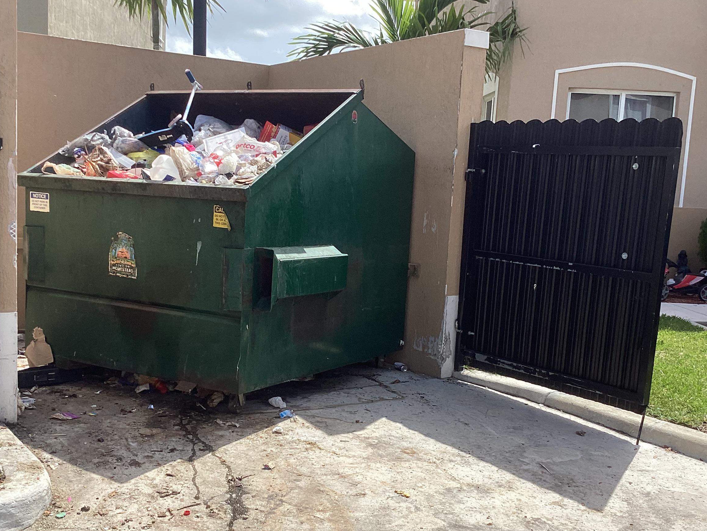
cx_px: 328
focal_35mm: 44
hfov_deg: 42.9
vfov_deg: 32.8
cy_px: 315
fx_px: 899
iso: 25
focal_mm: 3.3
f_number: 2.4
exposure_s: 1/1006
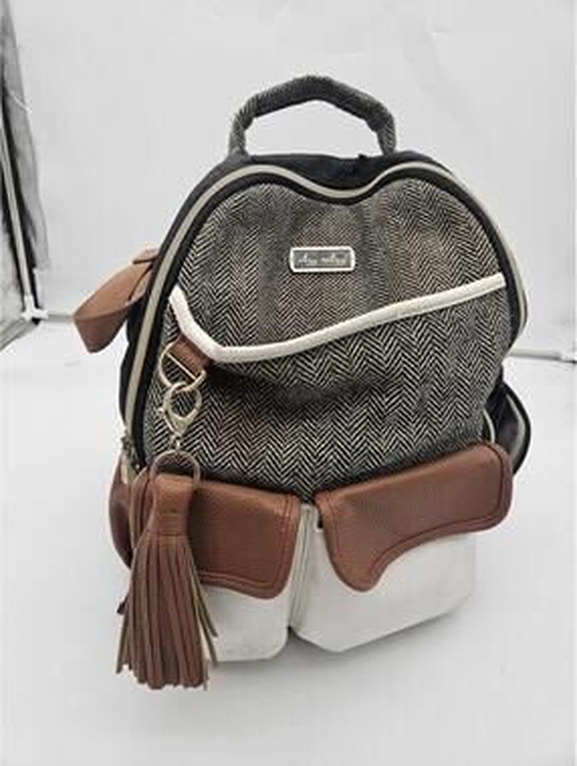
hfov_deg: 59.0
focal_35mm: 23
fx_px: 510
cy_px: 383
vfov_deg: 73.9
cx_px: 288
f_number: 1.8
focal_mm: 5.4
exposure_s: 1/207
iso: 80
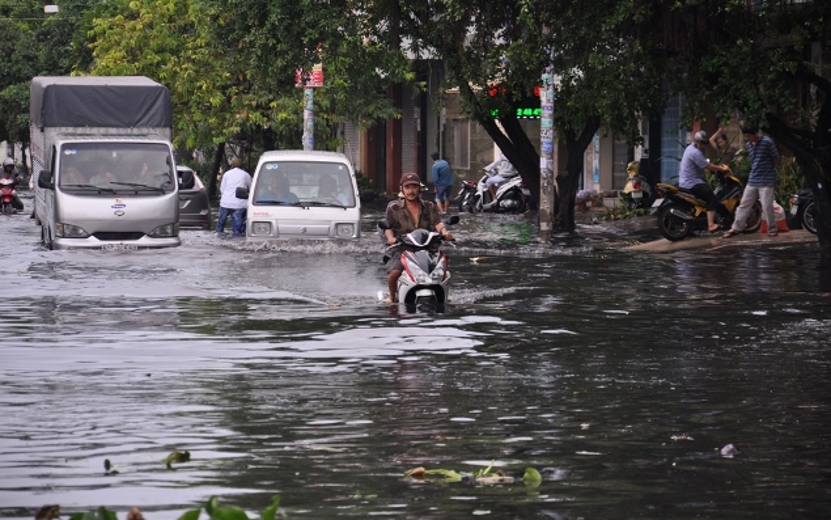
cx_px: 414
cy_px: 257
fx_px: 3658
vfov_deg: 8.1
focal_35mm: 162
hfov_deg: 13.0
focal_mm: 105
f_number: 5.6
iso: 400
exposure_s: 1/200
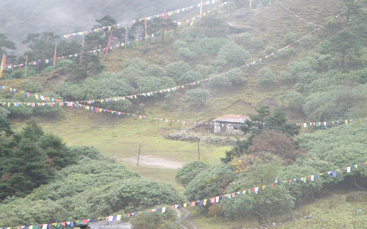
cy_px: 91
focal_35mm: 158
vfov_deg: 8.3
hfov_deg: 13.2
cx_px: 184
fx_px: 1580
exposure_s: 1/140
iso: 701
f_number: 5
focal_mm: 26.8
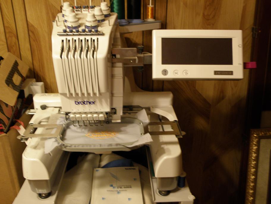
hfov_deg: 52.6
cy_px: 102
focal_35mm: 35
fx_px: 274
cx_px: 136
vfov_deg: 40.7
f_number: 3.2
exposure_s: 1/10
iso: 125
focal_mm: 6.32
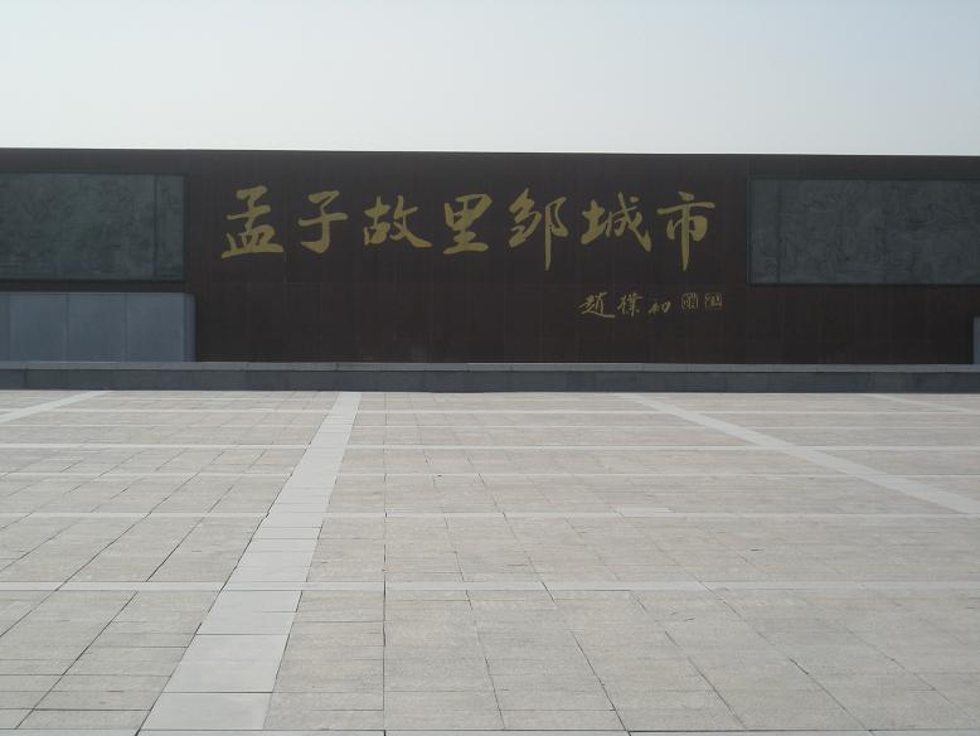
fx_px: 2662
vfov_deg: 15.7
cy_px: 368
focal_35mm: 94
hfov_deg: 20.9
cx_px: 490
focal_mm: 15.3
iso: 50
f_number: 4.4
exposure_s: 1/442
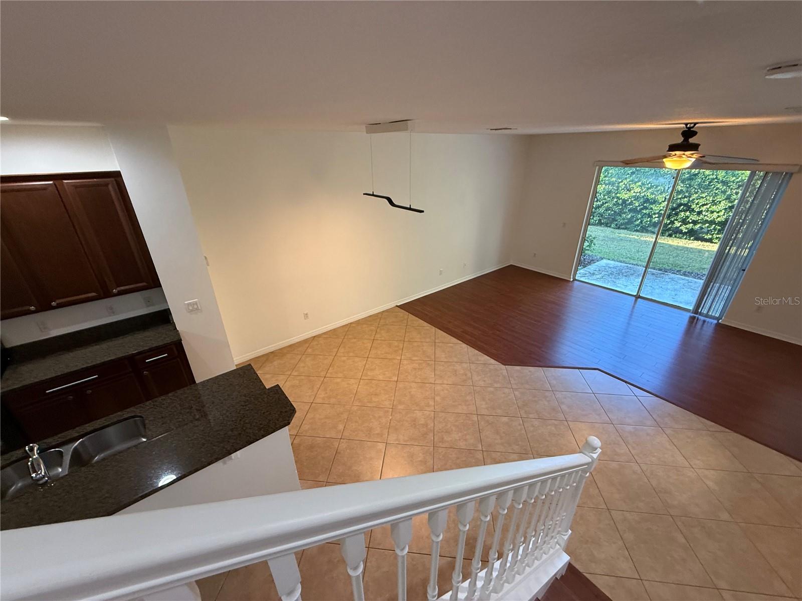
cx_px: 401
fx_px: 324
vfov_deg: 85.7
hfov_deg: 102.1
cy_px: 300
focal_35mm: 14
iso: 320
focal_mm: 2.22
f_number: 2.2
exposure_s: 1/60
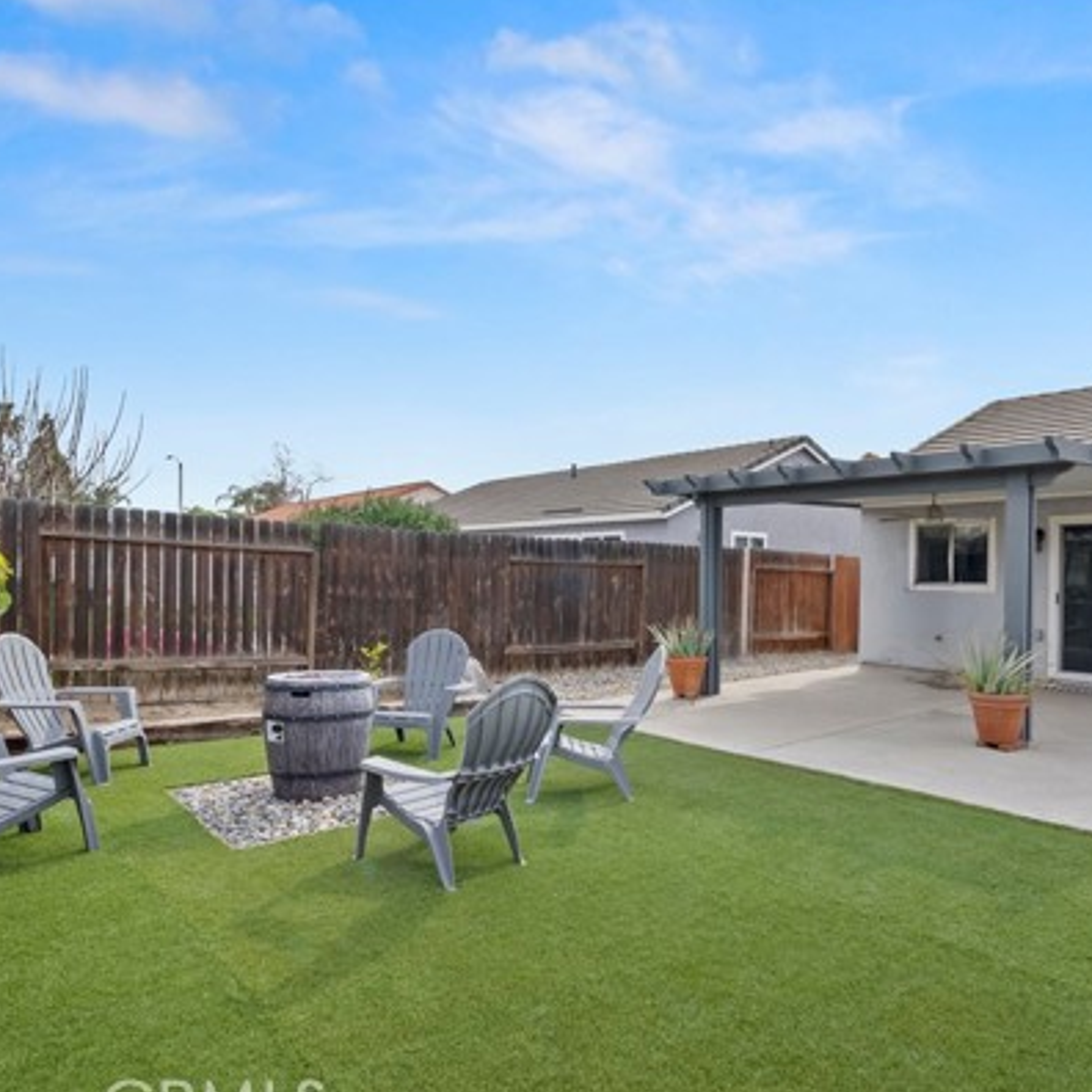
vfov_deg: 69.6
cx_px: 601
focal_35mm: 22
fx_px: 785
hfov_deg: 69.4
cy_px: 556
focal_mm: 16
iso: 100
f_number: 22
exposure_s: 1/4
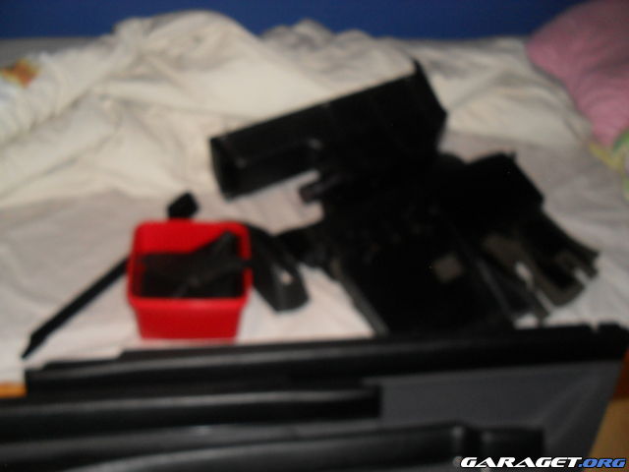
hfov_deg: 52.6
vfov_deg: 40.7
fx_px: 636
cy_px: 236
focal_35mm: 35
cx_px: 314
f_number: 3.2
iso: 200
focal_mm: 6.3
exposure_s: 1/45
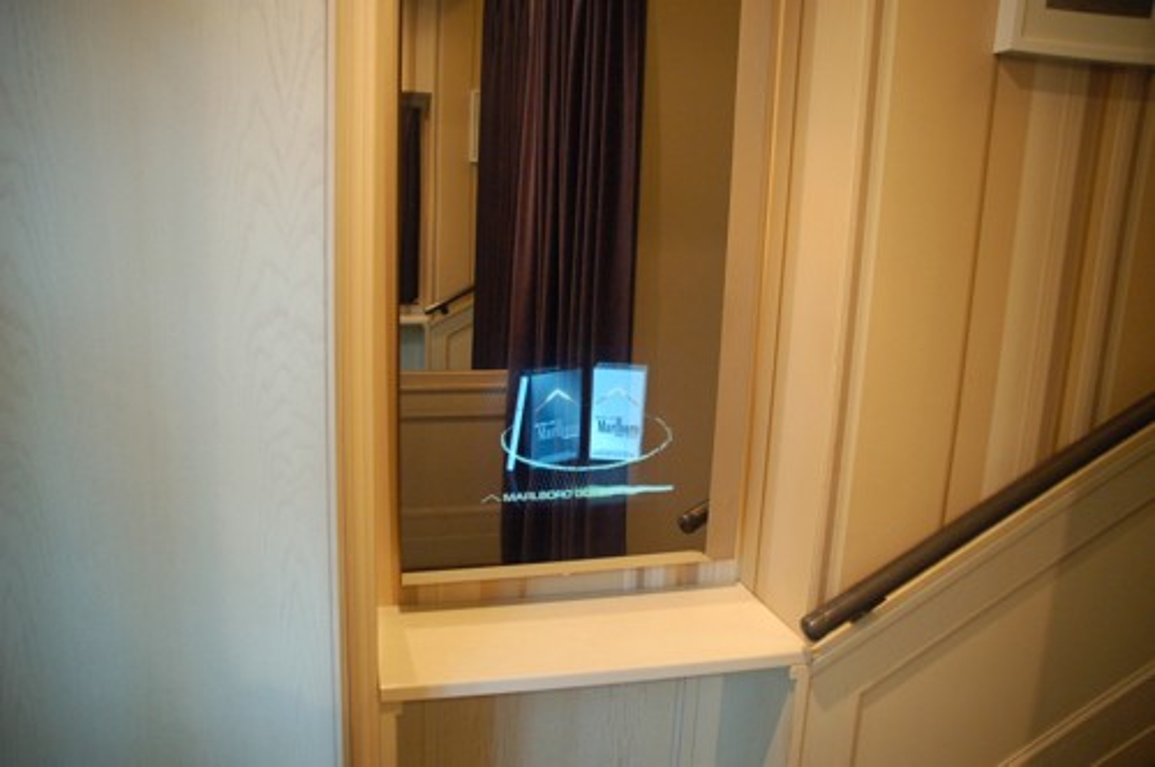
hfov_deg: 67.4
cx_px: 578
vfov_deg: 47.8
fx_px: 865
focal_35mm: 27
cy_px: 384
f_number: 3.5
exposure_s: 1/20
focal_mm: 18
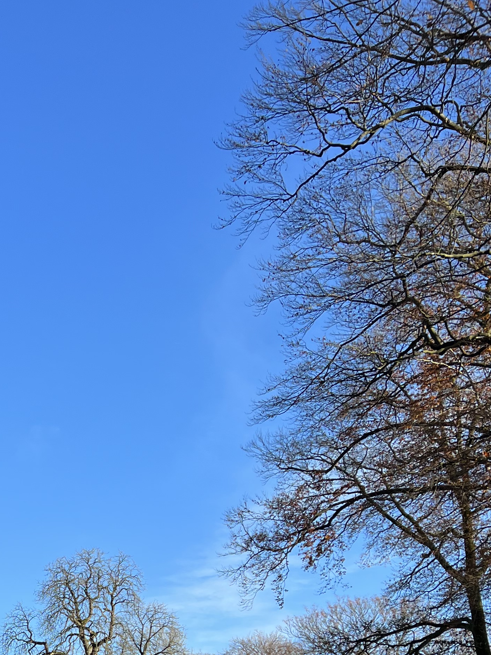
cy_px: 691
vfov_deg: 31.2
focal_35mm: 56
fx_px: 1059
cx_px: -28
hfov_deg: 24.6
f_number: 1.5
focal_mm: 5.7
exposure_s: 1/1838
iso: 50
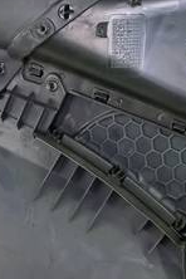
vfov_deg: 16.9
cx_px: 64
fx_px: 930
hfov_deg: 11.4
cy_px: 229
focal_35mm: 120
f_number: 1.8
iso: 64
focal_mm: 4.6
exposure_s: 1/50
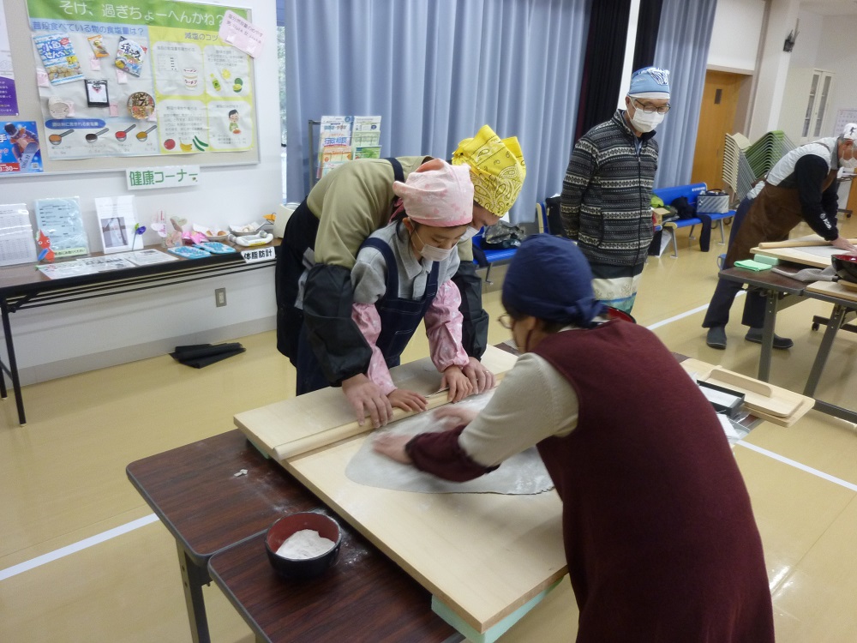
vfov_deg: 54.9
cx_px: 428
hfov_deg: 69.4
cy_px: 322
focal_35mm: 25
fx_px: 619
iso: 200
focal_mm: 4.5
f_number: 3.3
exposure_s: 1/30
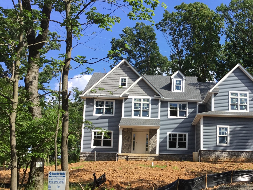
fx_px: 344
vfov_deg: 30.7
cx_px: 183
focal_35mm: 47
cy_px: 120
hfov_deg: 39.6
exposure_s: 1/769
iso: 25
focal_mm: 3.3
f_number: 2.4
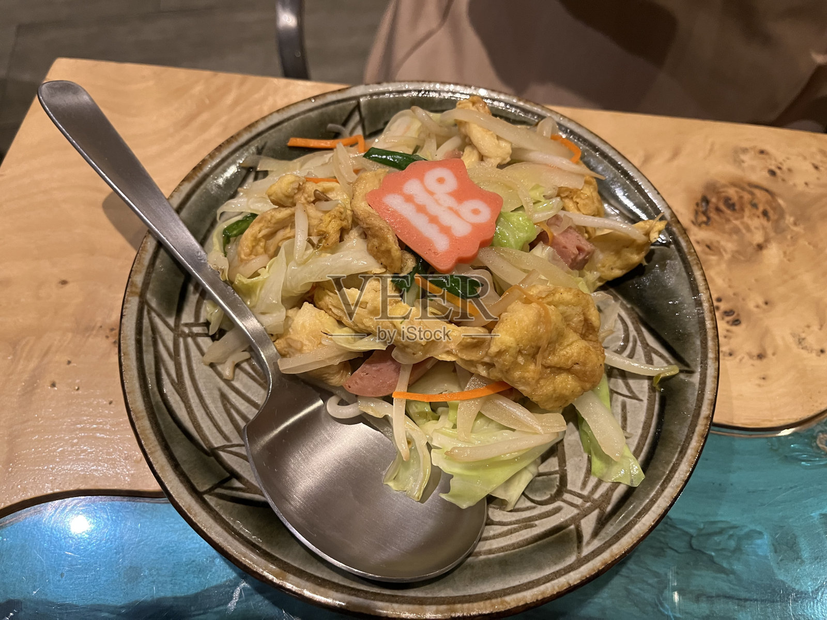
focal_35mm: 26
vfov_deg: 53.1
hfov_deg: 67.3
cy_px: 310
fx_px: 621
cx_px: 414
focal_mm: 5.1
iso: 400
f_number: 1.6
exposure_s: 1/60
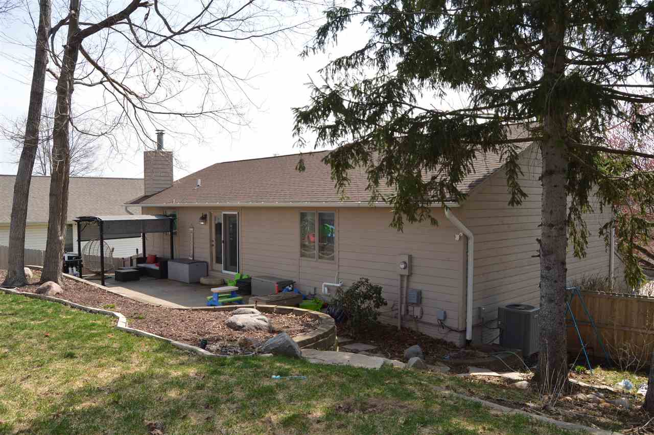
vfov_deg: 47.8
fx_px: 490
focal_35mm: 27
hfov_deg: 67.4
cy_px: 218
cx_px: 327
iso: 100
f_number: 7.1
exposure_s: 1/200
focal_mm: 18
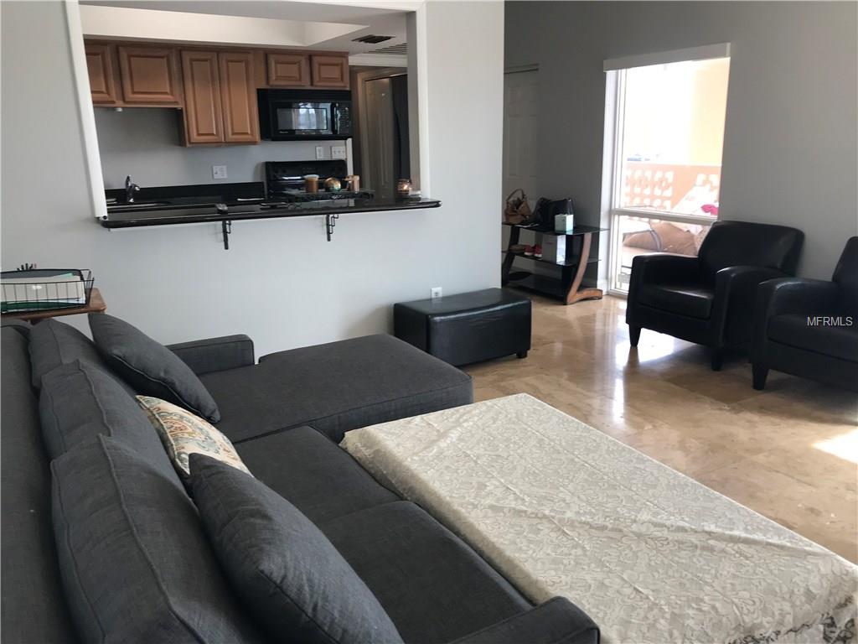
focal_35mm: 28
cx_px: 429
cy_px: 322
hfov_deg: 63.4
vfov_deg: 49.7
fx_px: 694
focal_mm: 3.99
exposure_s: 1/120
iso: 32
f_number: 1.8
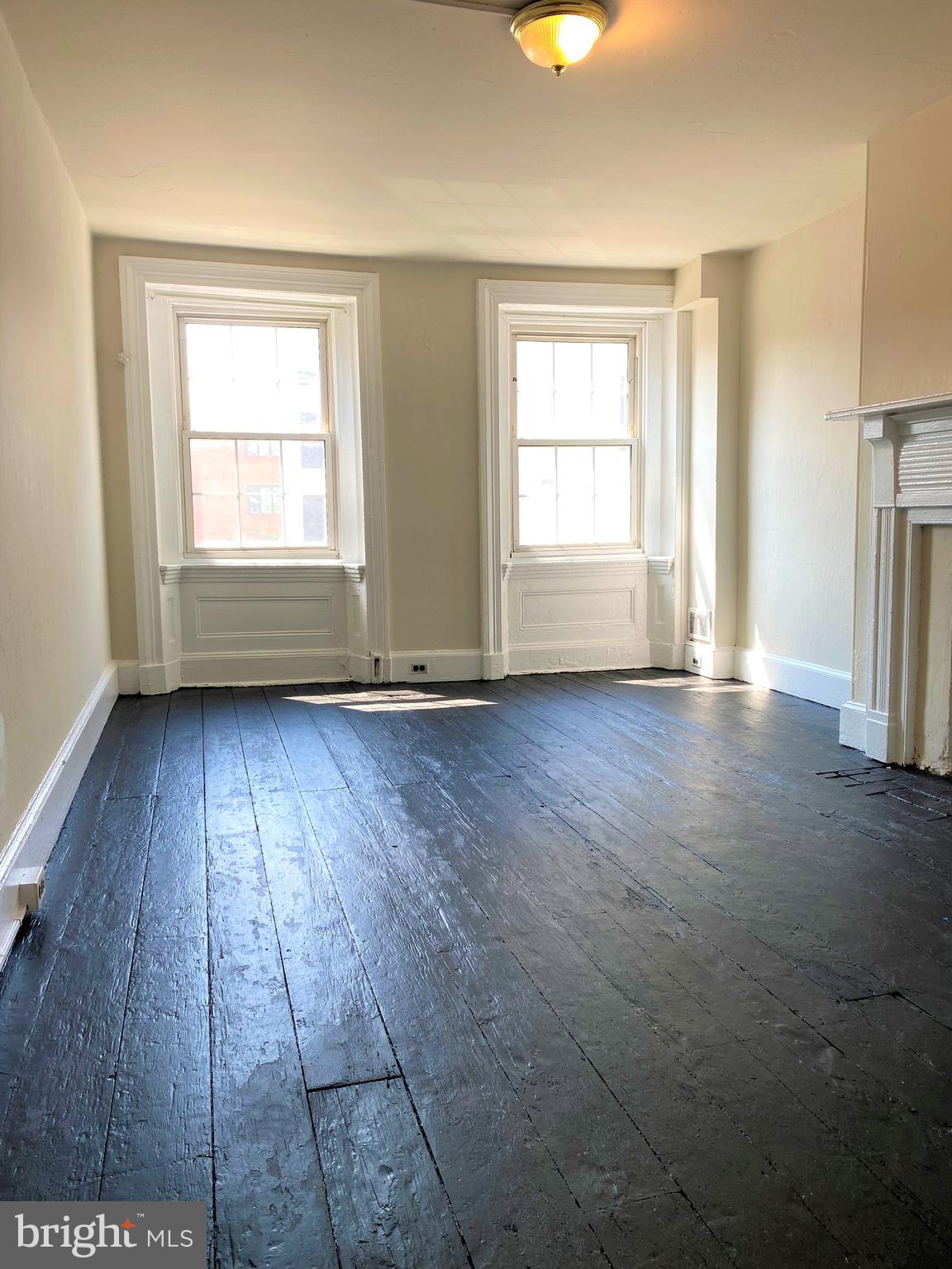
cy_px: 634
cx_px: 476
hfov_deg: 53.1
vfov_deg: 67.3
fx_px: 953
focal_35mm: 26
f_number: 1.8
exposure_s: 1/120
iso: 32
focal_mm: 4.25
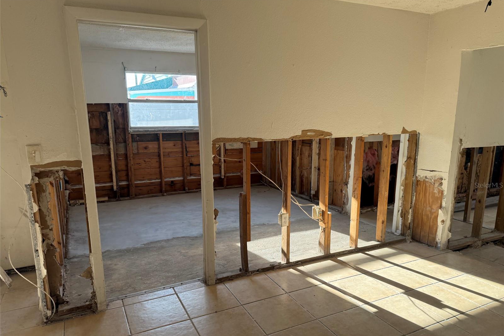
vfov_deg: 51.2
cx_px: 252
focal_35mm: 25
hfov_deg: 71.5
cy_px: 185
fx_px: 350
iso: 100
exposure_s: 1/395
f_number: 1.78
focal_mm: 6.76
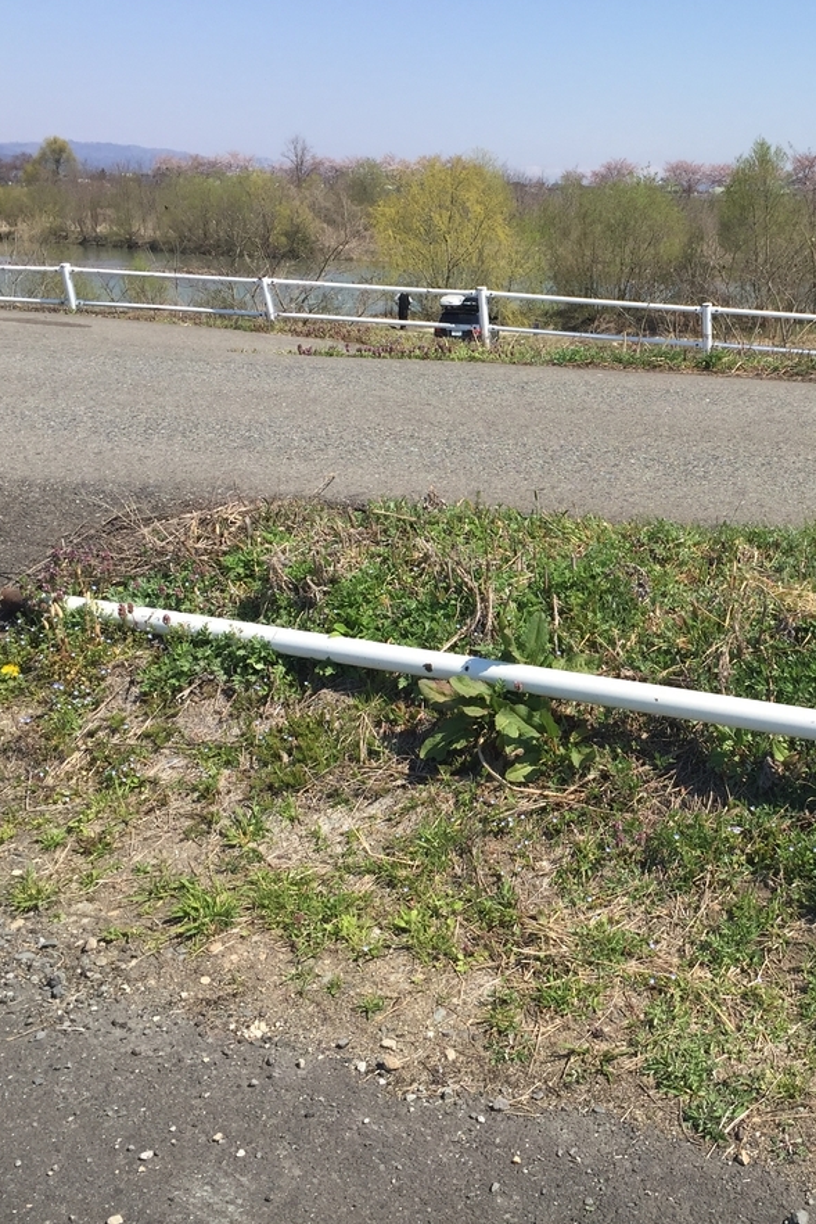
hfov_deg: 31.7
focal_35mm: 41
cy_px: 603
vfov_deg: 47.4
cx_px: 664
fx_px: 1393
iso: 32
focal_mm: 4.15
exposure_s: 1/1883
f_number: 2.2
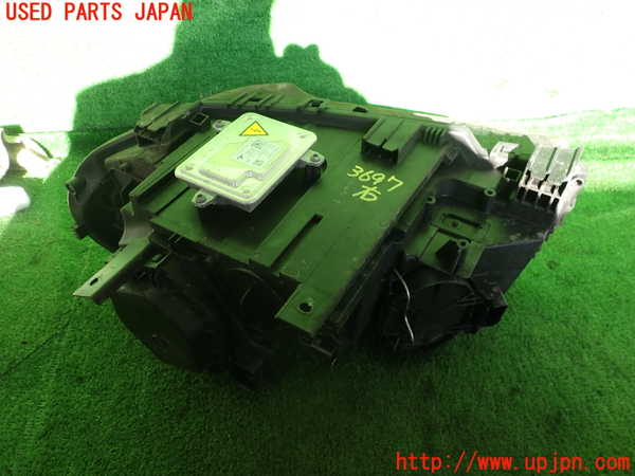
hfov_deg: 69.4
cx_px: 318
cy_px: 238
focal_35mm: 25
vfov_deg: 54.9
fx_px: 459
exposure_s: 1/100
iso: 100
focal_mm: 4.5
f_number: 2.8
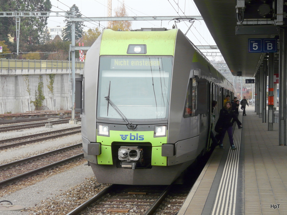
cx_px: 144
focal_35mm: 92
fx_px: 763
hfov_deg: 21.3
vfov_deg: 16.1
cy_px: 108
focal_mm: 15.1
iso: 100
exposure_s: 1/200
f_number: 4
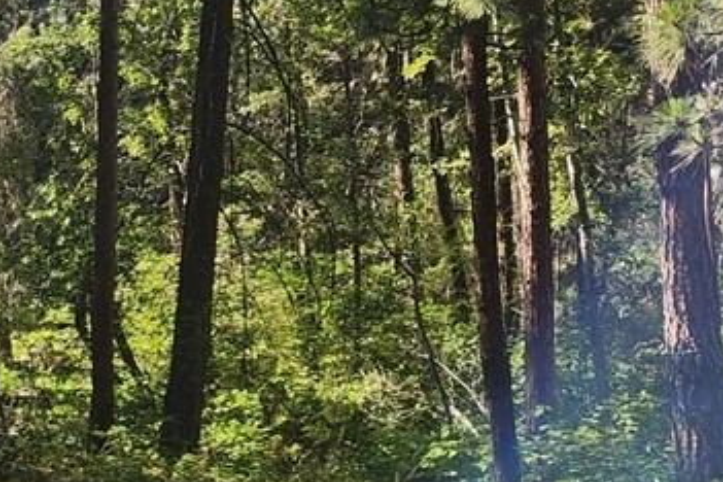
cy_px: 373
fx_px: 2189
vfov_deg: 12.5
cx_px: -739
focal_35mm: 109
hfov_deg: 15.1
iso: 20
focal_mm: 5.4
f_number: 1.8
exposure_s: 1/356
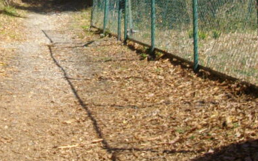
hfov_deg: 19.7
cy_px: -30
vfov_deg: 12.3
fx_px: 731
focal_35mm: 104
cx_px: 29
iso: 100
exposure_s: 1/250
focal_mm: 6.2
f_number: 5.6
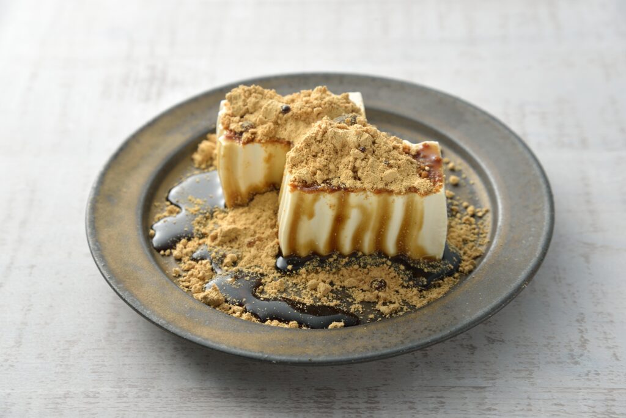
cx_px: 313
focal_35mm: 85
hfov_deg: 23.9
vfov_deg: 16.1
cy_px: 209
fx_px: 1479
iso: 200
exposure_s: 1/100
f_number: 10
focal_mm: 85
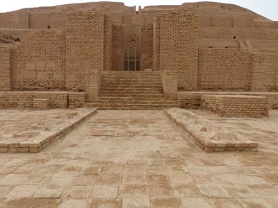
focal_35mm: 25
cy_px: 104
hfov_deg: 69.4
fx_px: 201
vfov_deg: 54.9
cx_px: 139
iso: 400
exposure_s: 1/1600
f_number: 5
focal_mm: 4.5
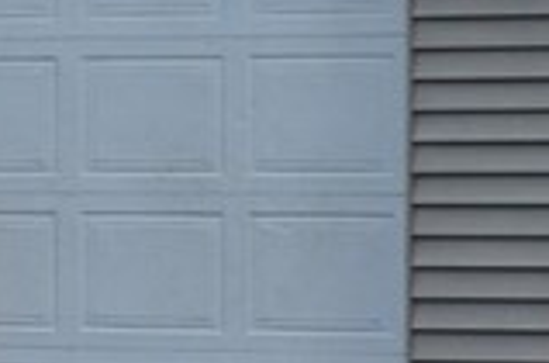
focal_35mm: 329
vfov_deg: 4.1
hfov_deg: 6.2
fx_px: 5002
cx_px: -299
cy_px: -48
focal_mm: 32
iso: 400
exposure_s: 1/250
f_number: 10
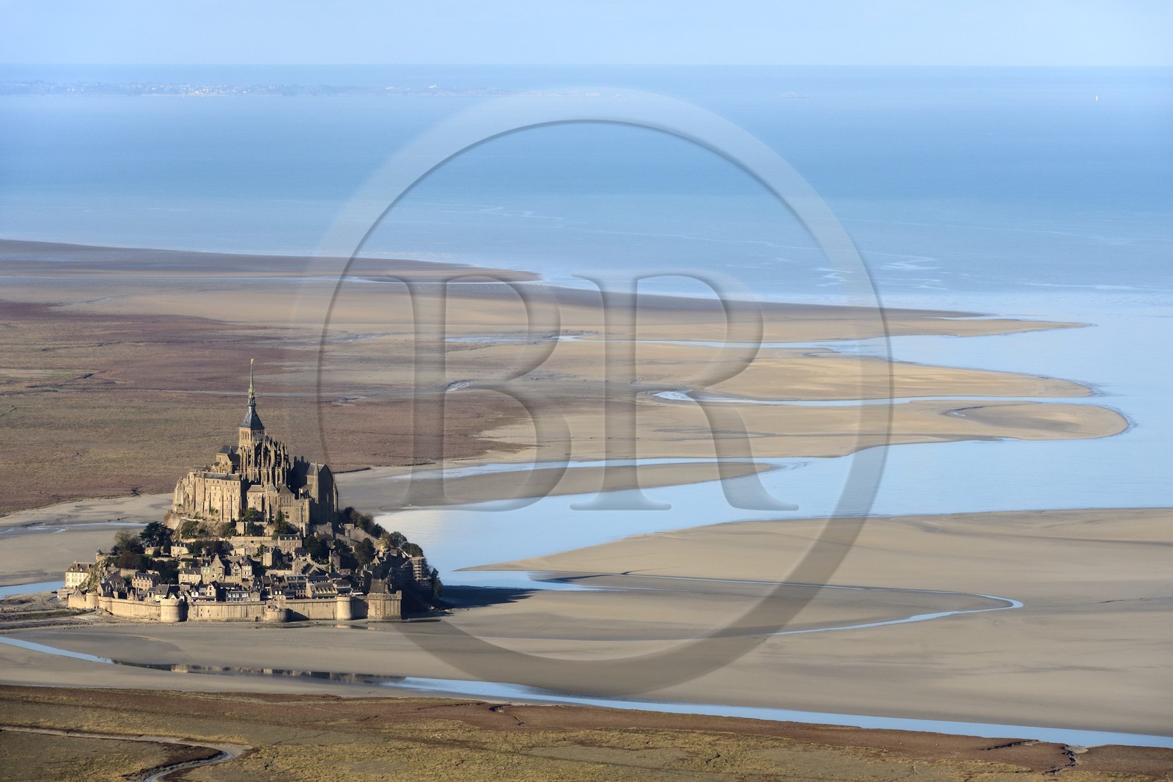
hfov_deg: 10.3
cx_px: 586
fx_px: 6515
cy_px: 391
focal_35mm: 200
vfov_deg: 6.9
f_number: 11
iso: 400
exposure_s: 1/1000
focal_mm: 200
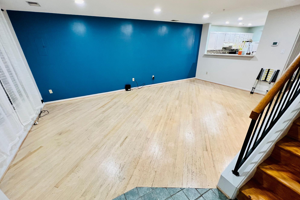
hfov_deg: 104.2
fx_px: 117
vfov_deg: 81.2
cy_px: 105
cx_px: 147
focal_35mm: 14
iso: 200
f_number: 1.8
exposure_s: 1/60
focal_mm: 1.57
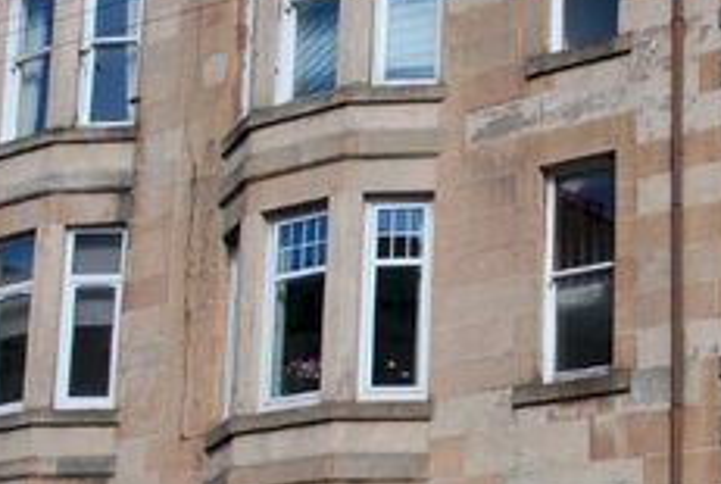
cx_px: 602
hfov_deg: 20.1
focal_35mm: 100
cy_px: 337
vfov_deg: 13.7
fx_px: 2007
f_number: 8
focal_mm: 22
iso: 100
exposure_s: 1/250
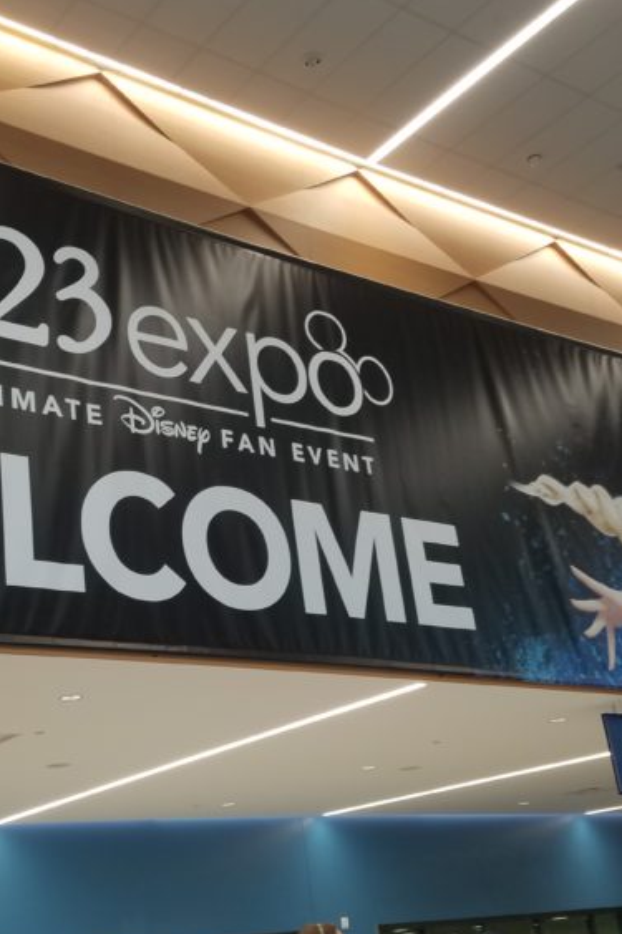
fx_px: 959
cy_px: 474
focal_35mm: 37
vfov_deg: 51.9
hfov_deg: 35.7
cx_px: 226
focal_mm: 4.2
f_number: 1.7
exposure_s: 1/120
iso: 80
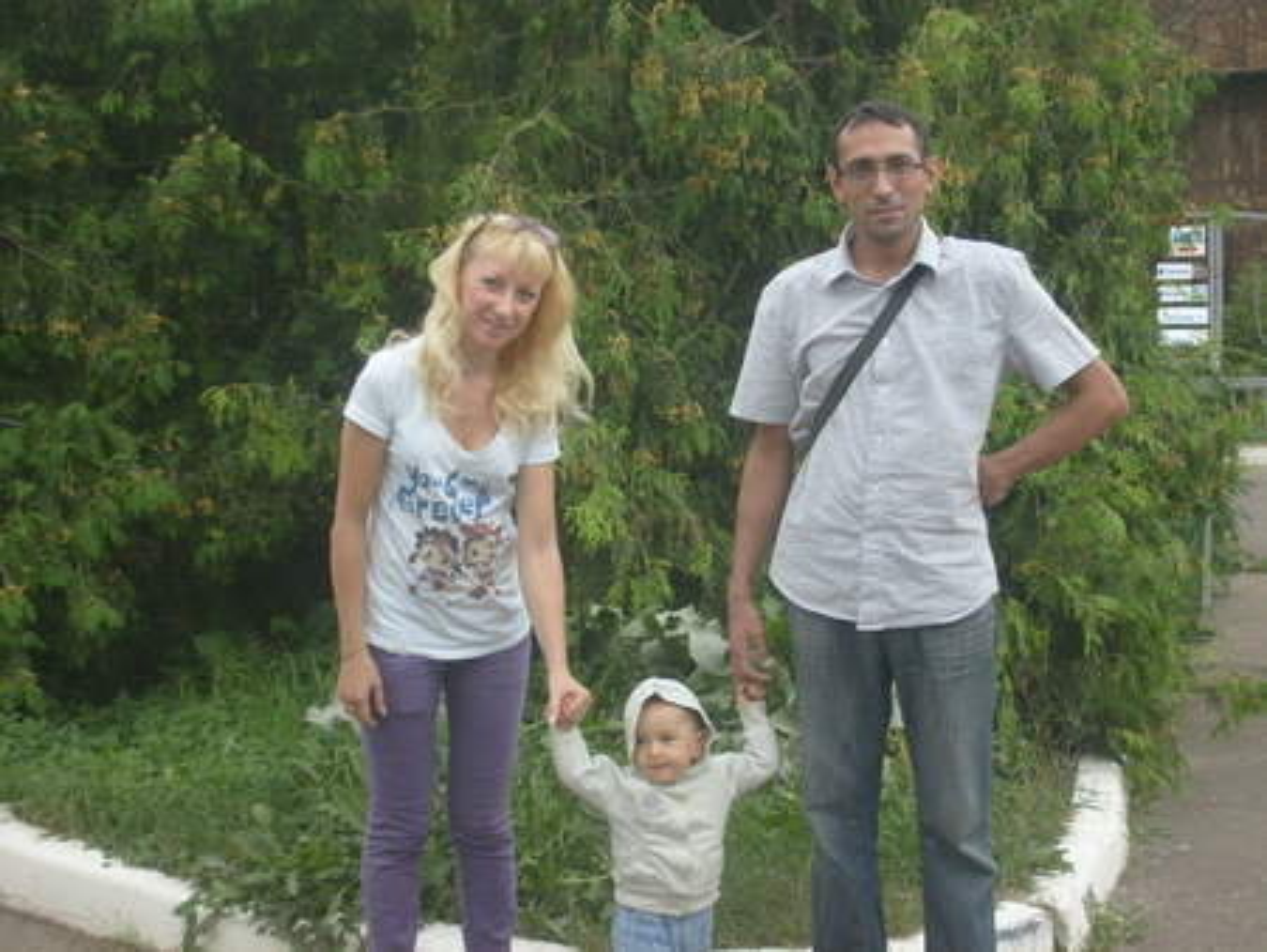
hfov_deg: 31.7
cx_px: 634
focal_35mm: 61
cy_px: 476
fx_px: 2234
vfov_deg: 24.0
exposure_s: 1/180
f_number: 3.6
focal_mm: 10.3
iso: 80
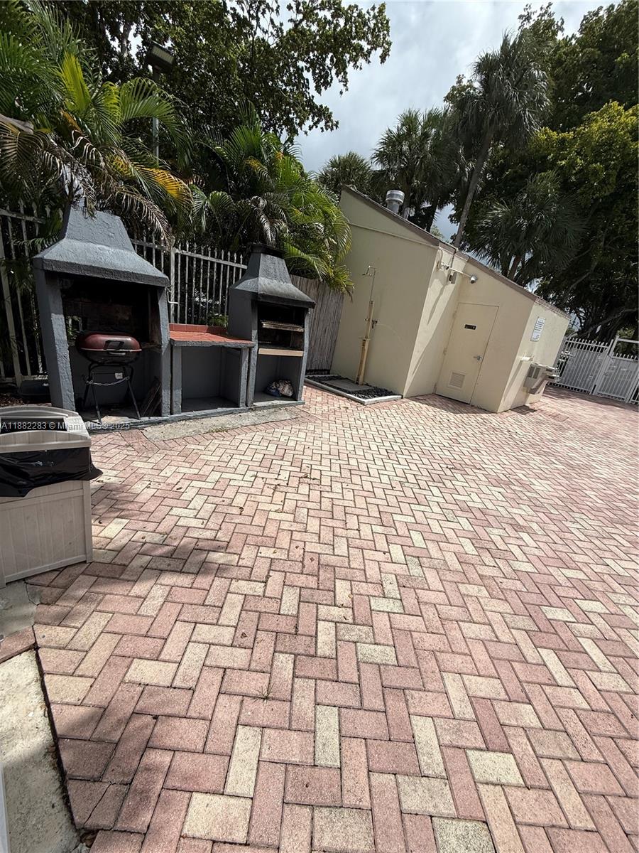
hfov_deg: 85.7
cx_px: 320
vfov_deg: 102.1
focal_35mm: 14
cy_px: 426
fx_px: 345
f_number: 2.2
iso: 50
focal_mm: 2.22
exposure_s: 1/4425
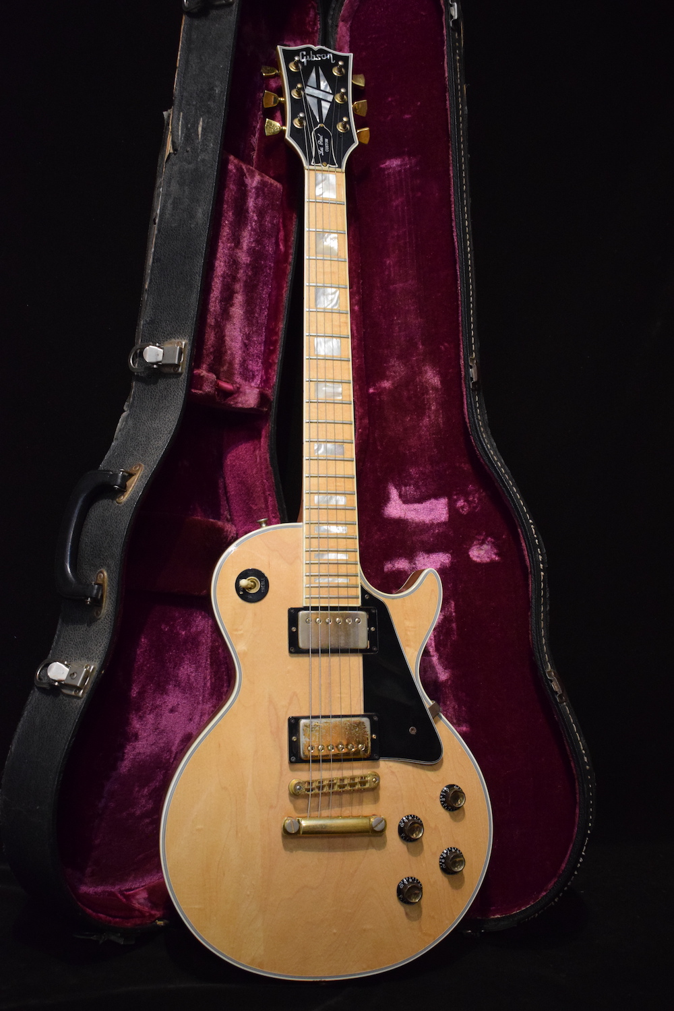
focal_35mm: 40
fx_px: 1137
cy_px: 506
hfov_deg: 33.0
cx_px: 337
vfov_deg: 47.9
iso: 3200
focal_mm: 27
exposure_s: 1/60
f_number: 4
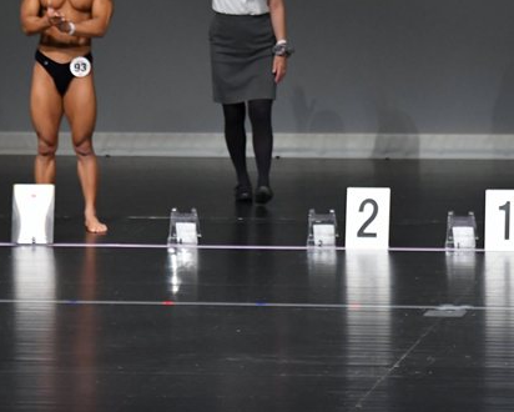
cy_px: 199
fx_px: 6042
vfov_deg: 3.9
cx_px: 240
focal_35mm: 397
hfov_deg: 4.9
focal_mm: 150
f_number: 5.6
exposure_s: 1/400
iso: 5000
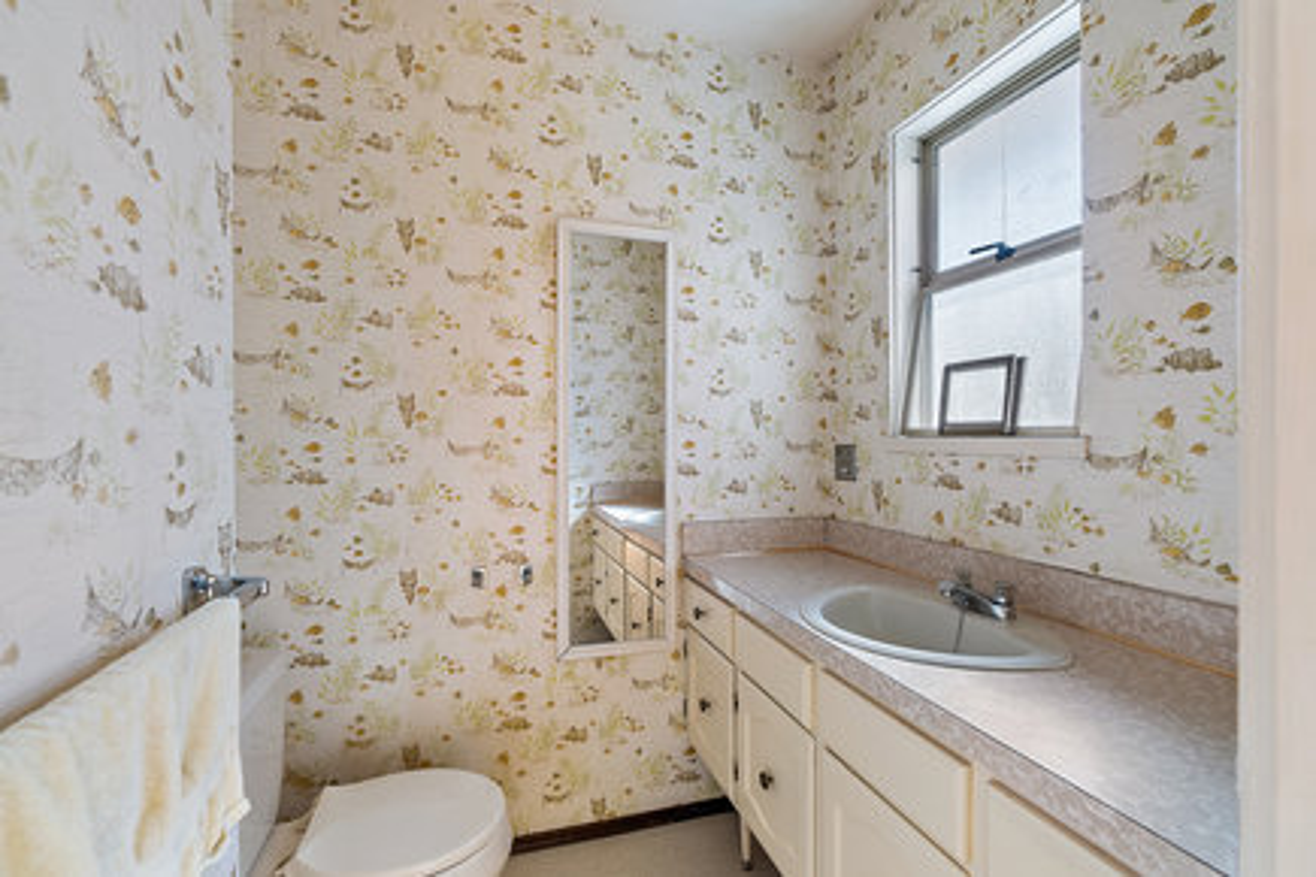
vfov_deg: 73.7
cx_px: 658
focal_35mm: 16
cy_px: 438
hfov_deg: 96.7
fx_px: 585
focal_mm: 16
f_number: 7.1
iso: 400
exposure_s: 1/10
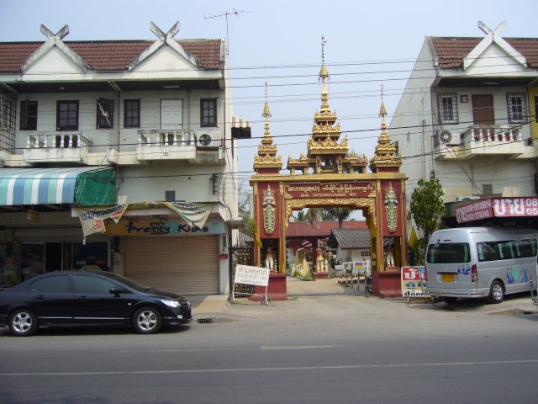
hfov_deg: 52.6
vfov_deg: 40.7
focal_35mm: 35
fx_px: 544
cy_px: 202
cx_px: 269
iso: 100
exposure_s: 1/400
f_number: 5.6
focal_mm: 5.8
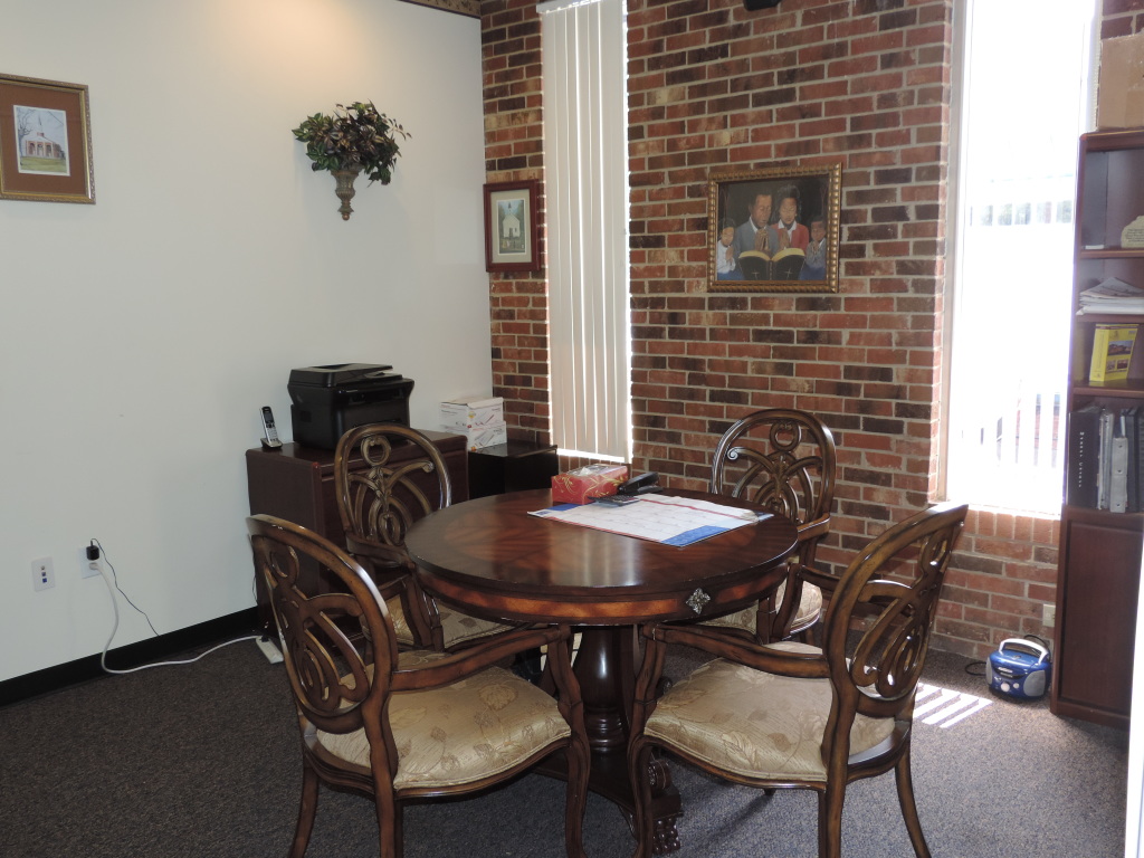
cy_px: 429
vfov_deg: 46.8
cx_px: 572
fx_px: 991
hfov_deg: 60.0
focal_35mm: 30
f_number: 3.1
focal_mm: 5.3
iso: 200
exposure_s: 1/30
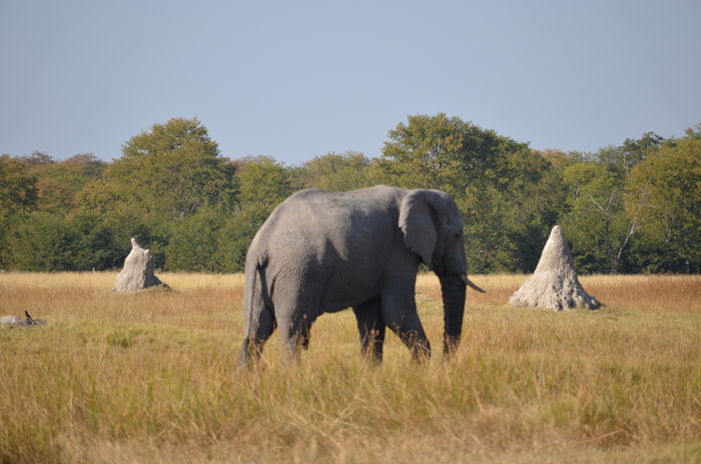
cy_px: 232
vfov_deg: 3.3
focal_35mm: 420
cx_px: 350
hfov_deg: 4.9
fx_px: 8162
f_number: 6.3
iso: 200
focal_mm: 280
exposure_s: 1/640
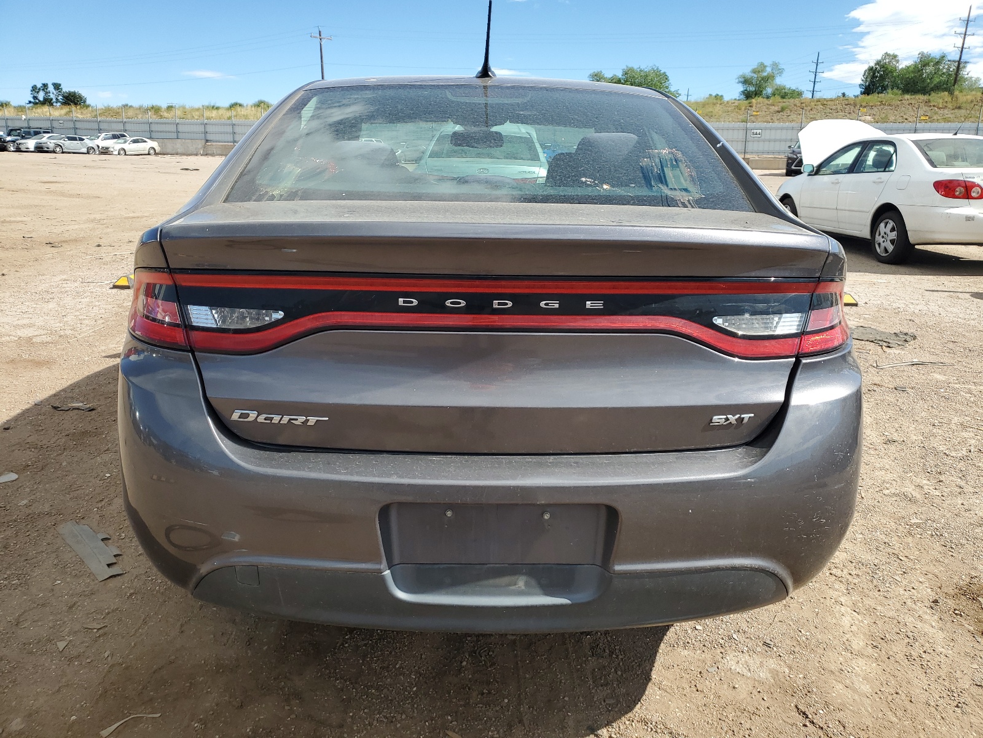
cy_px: 369
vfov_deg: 53.1
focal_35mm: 26
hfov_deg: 67.3
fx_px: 738
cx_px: 492
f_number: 1.5
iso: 50
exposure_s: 1/2000
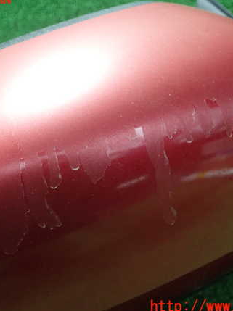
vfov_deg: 44.8
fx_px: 377
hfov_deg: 34.2
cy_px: 153
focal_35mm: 42
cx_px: 97
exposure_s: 1/125
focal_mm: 5.5
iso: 800
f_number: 2.3
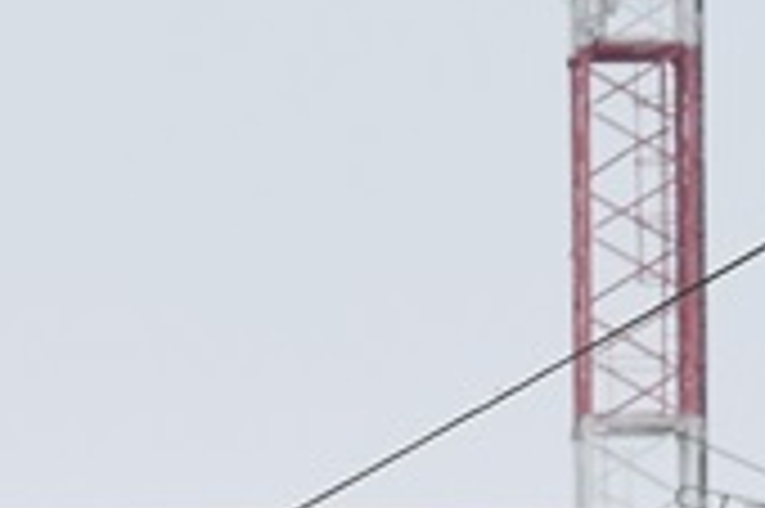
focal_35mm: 614
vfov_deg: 2.2
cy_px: 1708
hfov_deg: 3.3
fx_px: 13035
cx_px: -842
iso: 400
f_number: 8
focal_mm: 58
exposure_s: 1/500
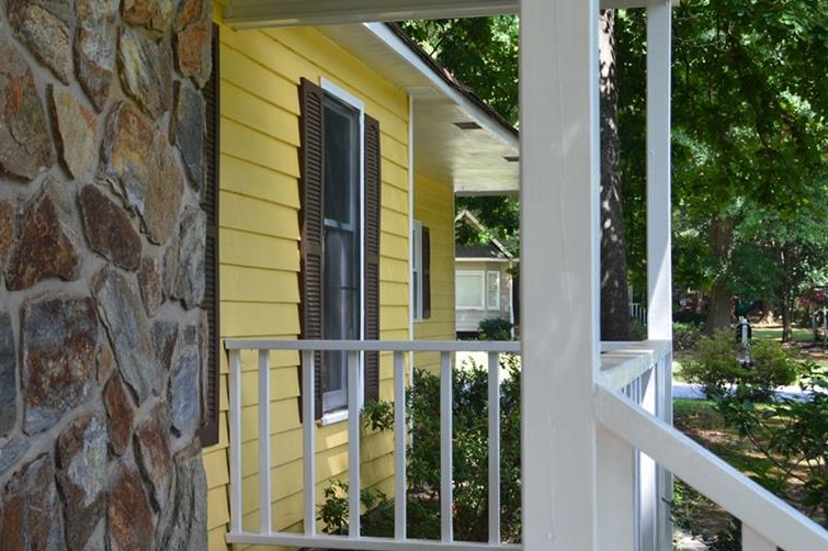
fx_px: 1402
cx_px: 287
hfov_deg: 32.7
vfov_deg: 22.2
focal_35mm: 61
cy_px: 321
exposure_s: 1/100
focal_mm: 30
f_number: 9
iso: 400
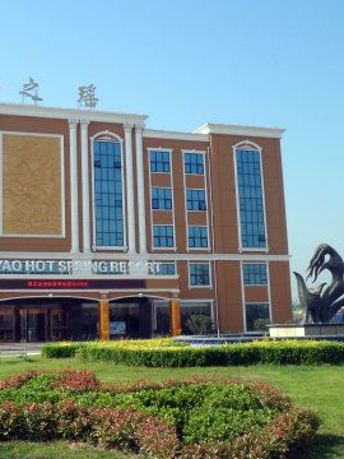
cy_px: 226
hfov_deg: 29.0
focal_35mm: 49
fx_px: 649
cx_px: 70
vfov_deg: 38.9
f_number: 3.8
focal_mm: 6.6
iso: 80
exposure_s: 1/750
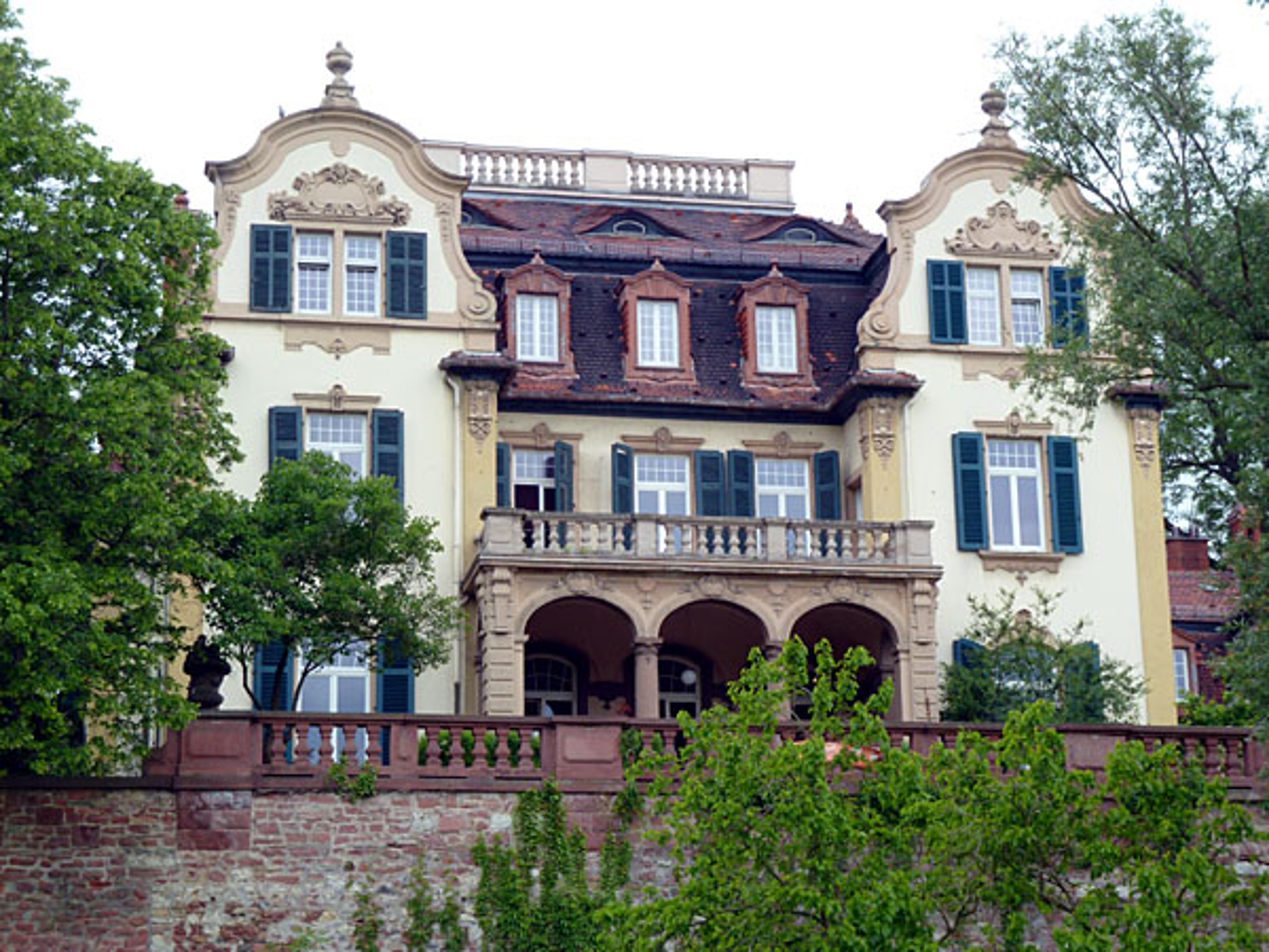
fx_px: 2859
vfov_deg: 18.9
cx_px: 634
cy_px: 476
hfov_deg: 25.0
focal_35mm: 78
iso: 80
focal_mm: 12.8
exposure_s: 1/80
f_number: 4.2
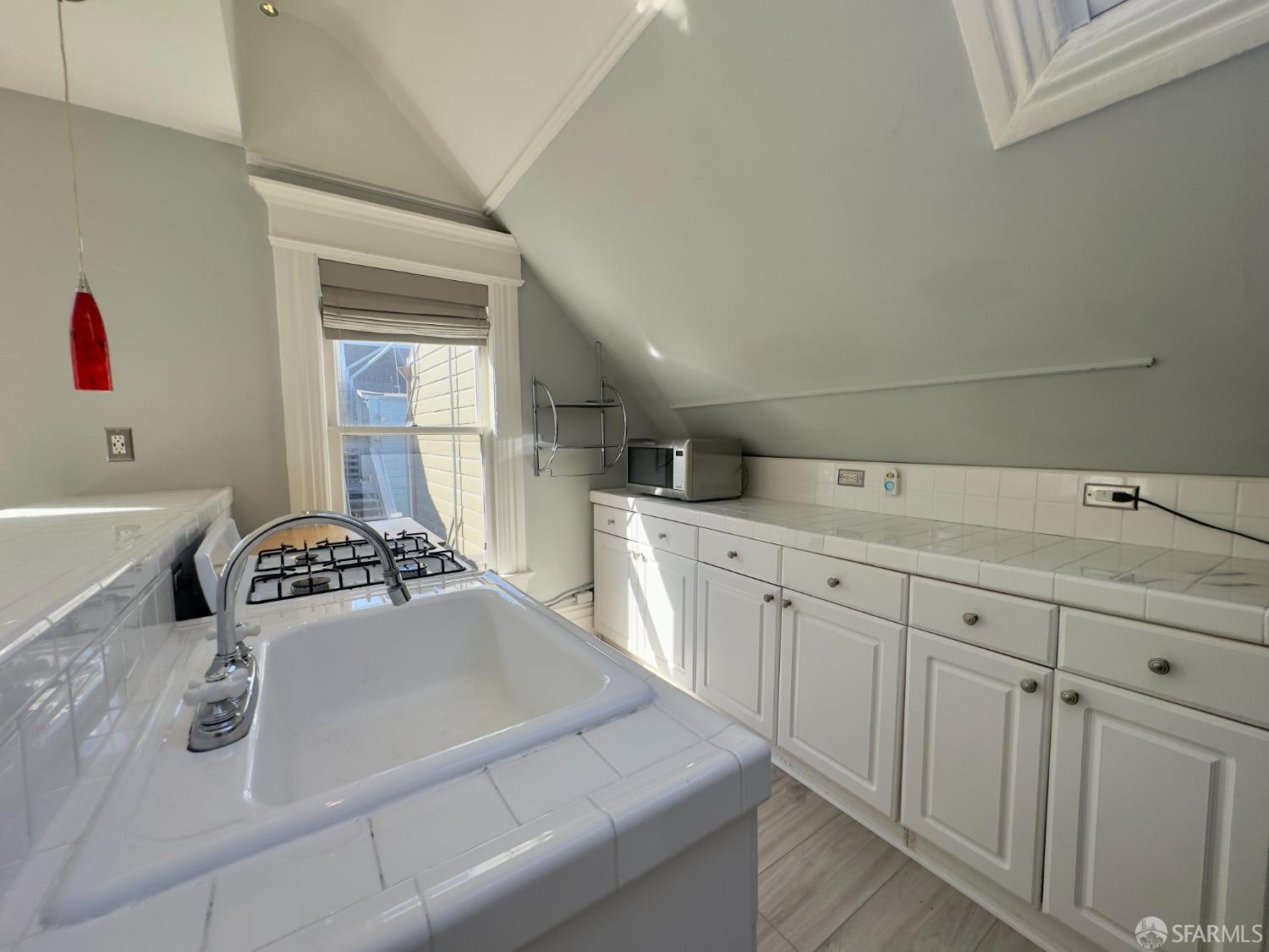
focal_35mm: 14
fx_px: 513
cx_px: 634
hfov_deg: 102.1
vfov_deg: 85.7
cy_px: 476
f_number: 2.2
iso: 40
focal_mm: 2.22
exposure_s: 1/220
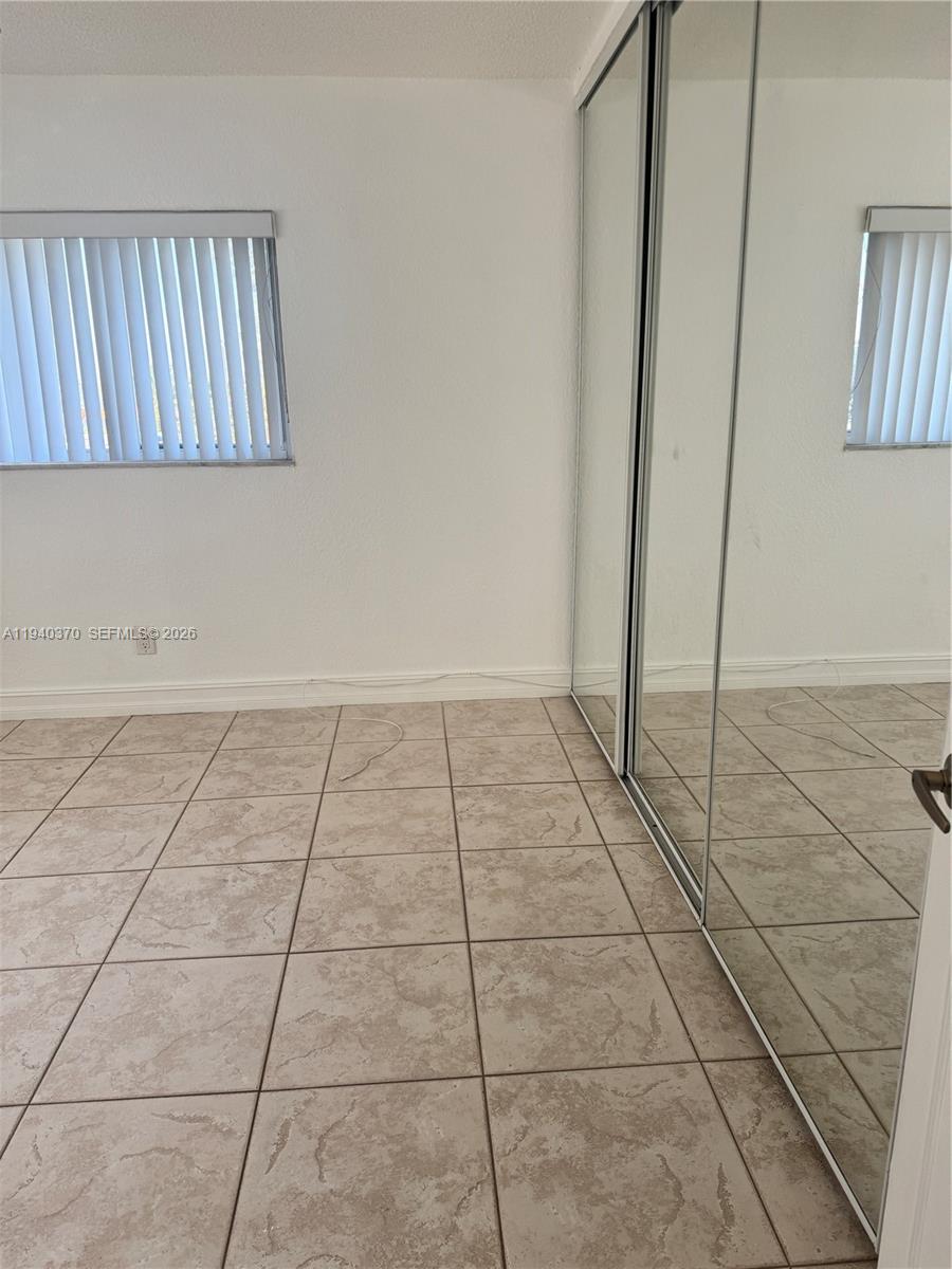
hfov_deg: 56.8
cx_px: 476
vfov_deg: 71.6
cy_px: 634
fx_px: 880
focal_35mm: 24
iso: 100
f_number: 1.78
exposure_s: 1/121
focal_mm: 6.76
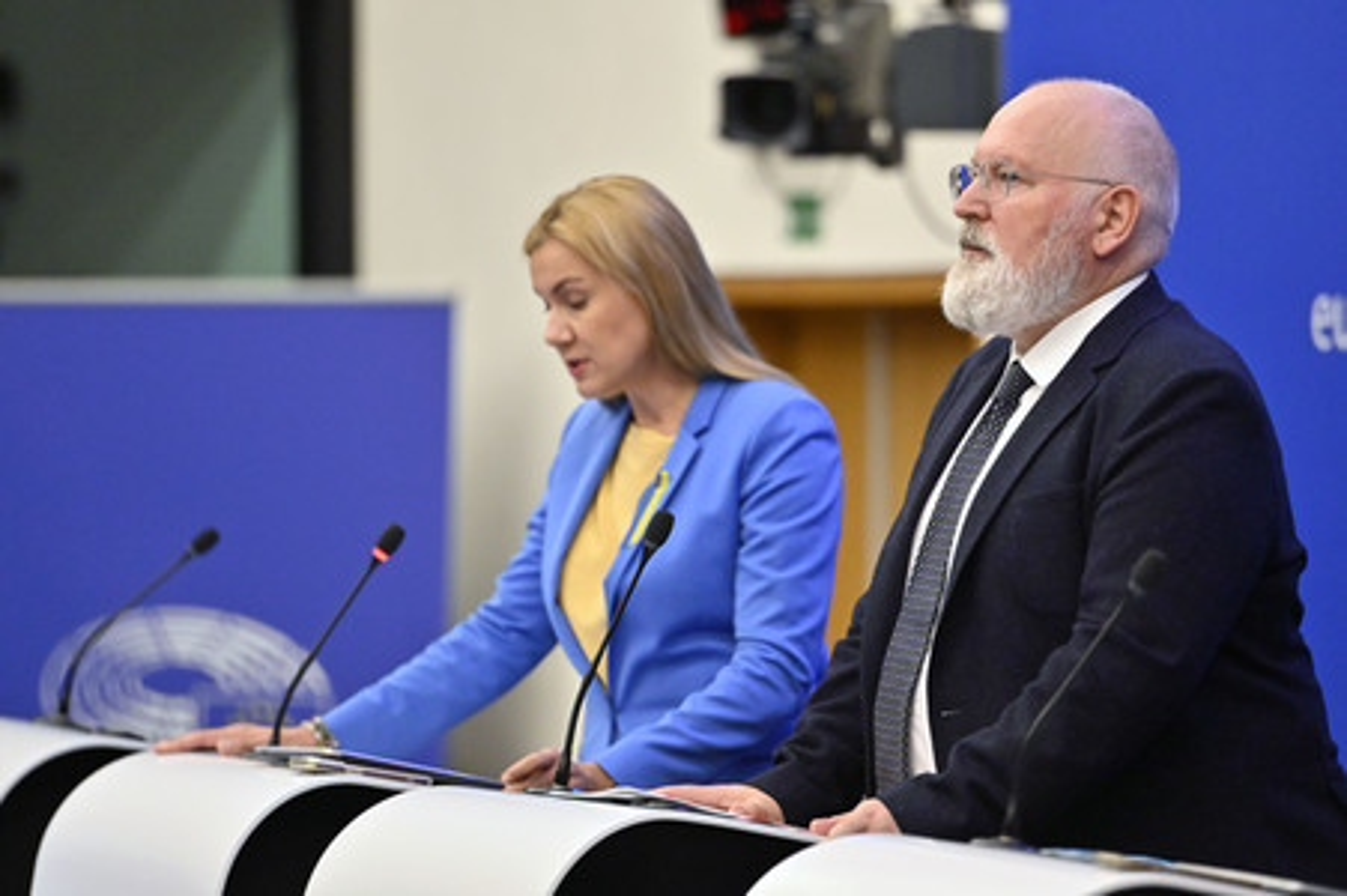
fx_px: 7478
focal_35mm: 200
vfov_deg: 6.9
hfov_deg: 10.3
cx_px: 674
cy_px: 448
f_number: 2.8
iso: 5000
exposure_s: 1/1000
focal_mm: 200
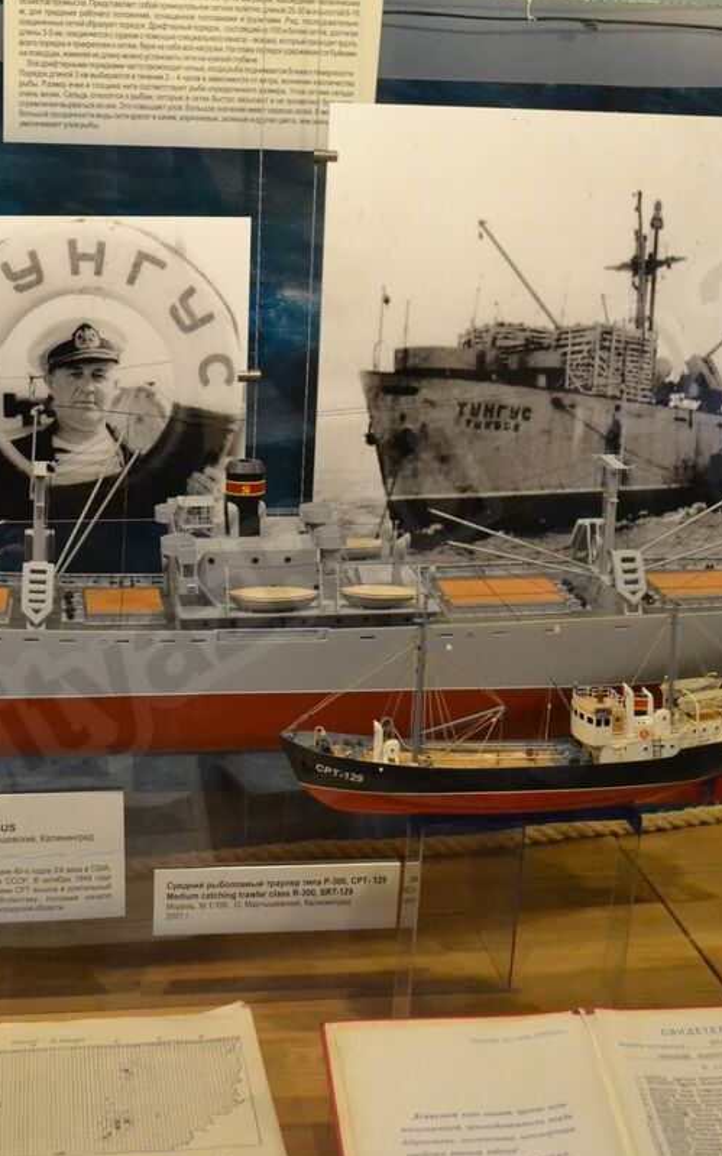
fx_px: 1543
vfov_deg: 41.0
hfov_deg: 26.1
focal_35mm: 49
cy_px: 610
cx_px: 221
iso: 3200
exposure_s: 1/160
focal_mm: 20
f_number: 3.8
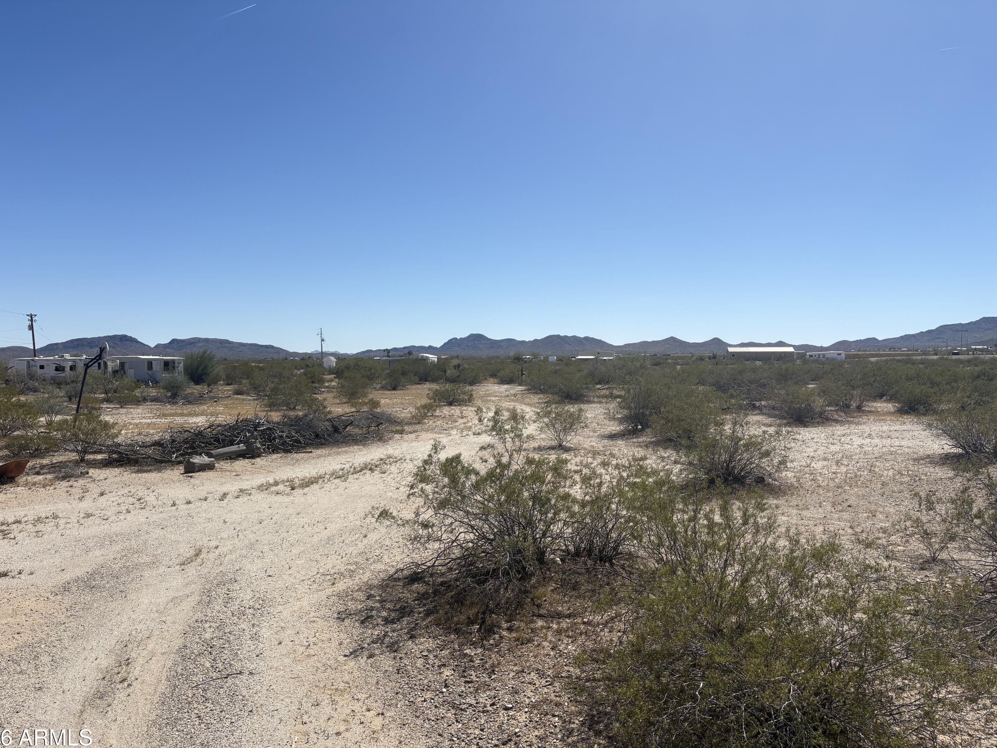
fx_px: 778
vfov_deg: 51.4
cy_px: 385
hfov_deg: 65.3
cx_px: 480
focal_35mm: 27
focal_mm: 5.96
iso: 50
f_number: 1.6
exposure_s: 1/5814
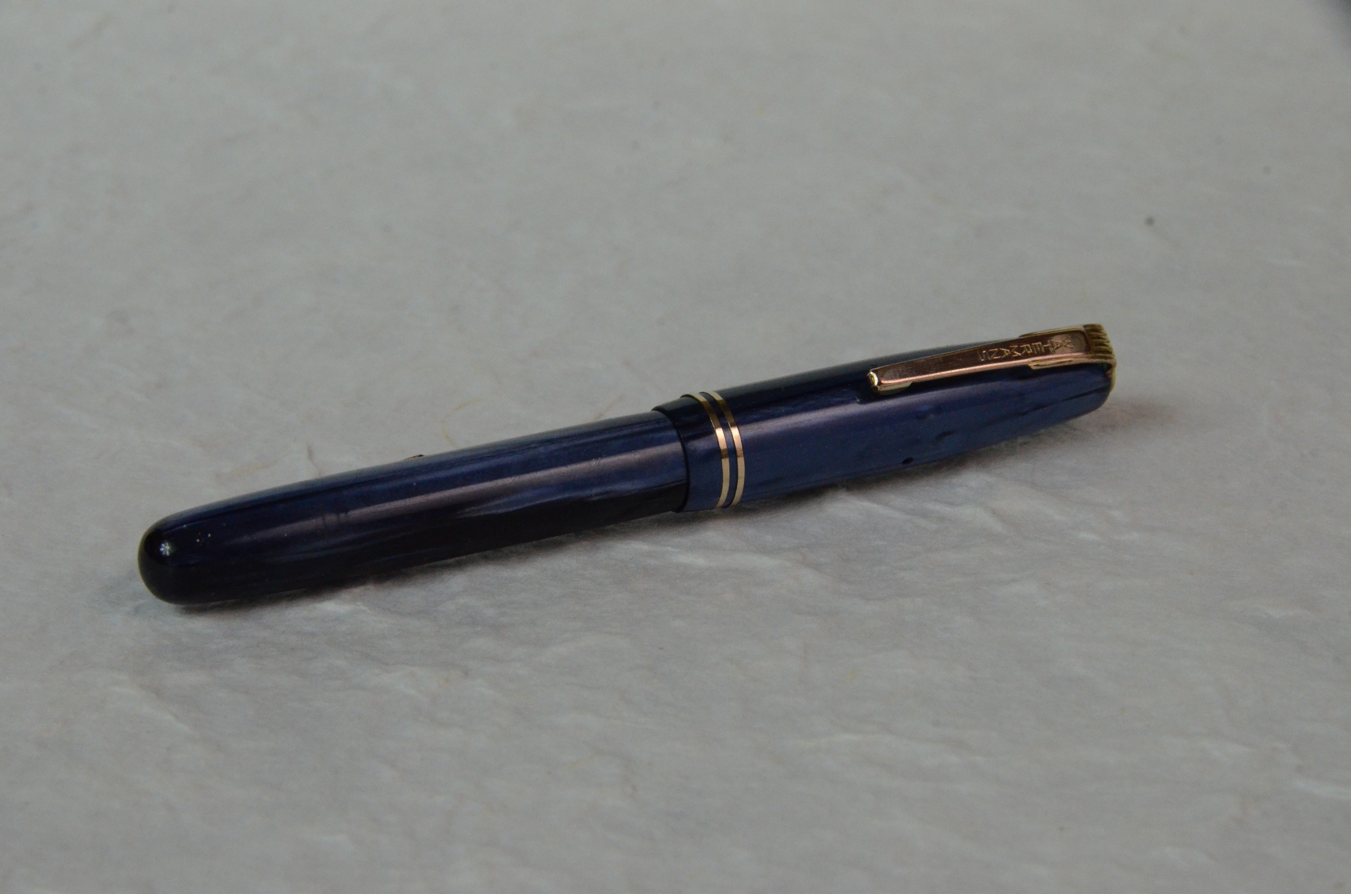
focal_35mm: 142
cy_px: 447
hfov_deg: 14.4
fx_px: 5337
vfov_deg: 9.6
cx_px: 676
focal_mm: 95
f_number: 18
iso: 2500
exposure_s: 1/30
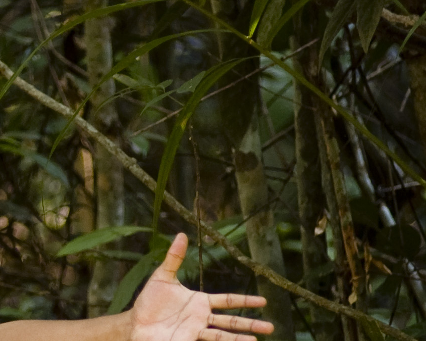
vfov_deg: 1.8
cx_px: -312
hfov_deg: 2.3
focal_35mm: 852
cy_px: 261
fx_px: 10741
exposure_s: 1/80
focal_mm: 170
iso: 200
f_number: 2.8
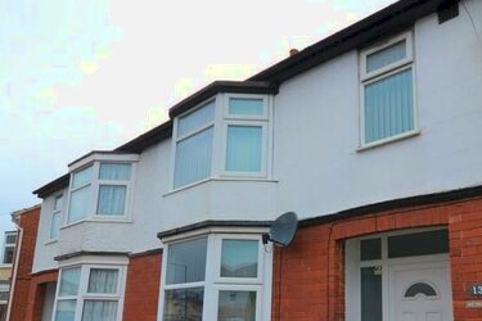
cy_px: 242
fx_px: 375
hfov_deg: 64.4
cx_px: 306
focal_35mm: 28
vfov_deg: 44.8
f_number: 5.6
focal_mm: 10
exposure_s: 1/125
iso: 160
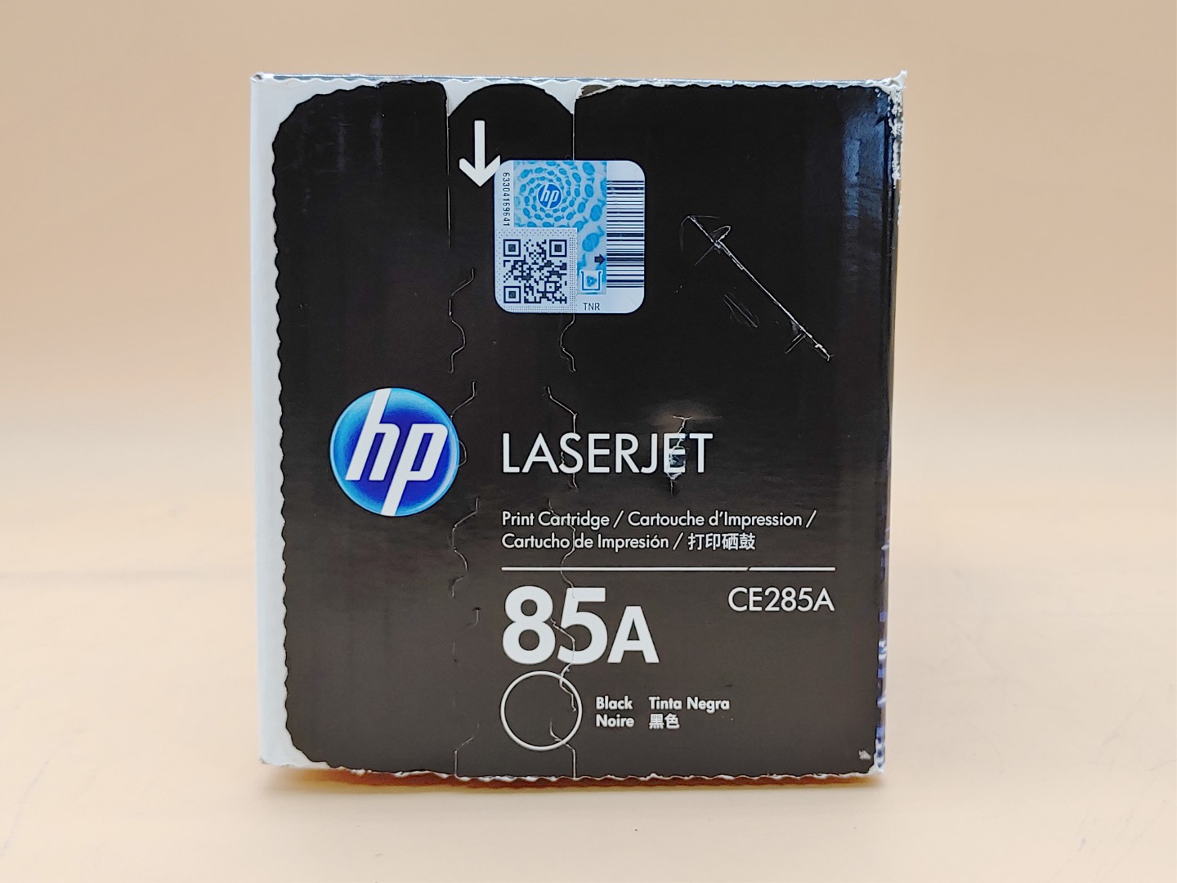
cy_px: 442
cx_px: 588
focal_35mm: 44
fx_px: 1496
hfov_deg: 42.9
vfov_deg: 32.9
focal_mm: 4.36
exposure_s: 1/60
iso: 50
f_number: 1.8
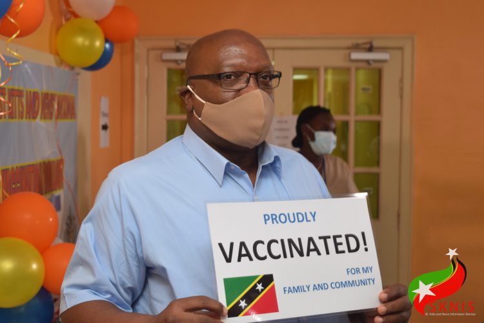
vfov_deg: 21.6
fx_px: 847
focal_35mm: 63
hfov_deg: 31.9
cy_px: 162
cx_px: 242
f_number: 6.3
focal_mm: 42
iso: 400
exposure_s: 1/50
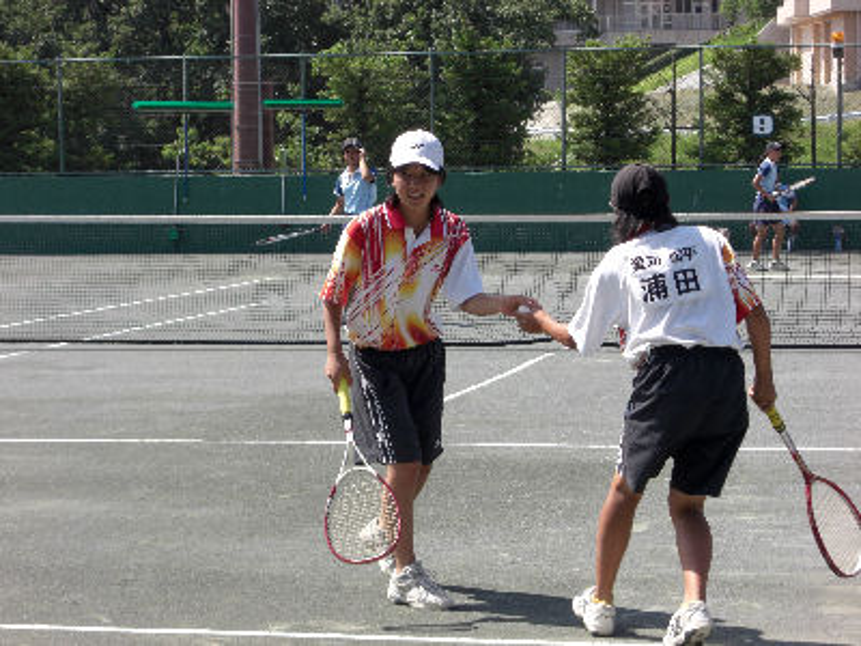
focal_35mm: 114
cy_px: 323
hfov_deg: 17.3
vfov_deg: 13.0
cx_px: 430
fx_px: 2836
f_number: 5.1
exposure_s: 1/320
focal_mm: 23.7
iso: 80
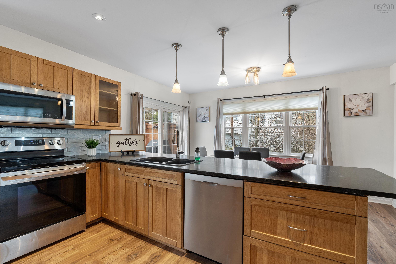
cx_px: 198
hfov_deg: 96.7
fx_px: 176
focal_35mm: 16
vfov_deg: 73.7
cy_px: 132
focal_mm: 16
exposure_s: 1/10
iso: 400
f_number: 8
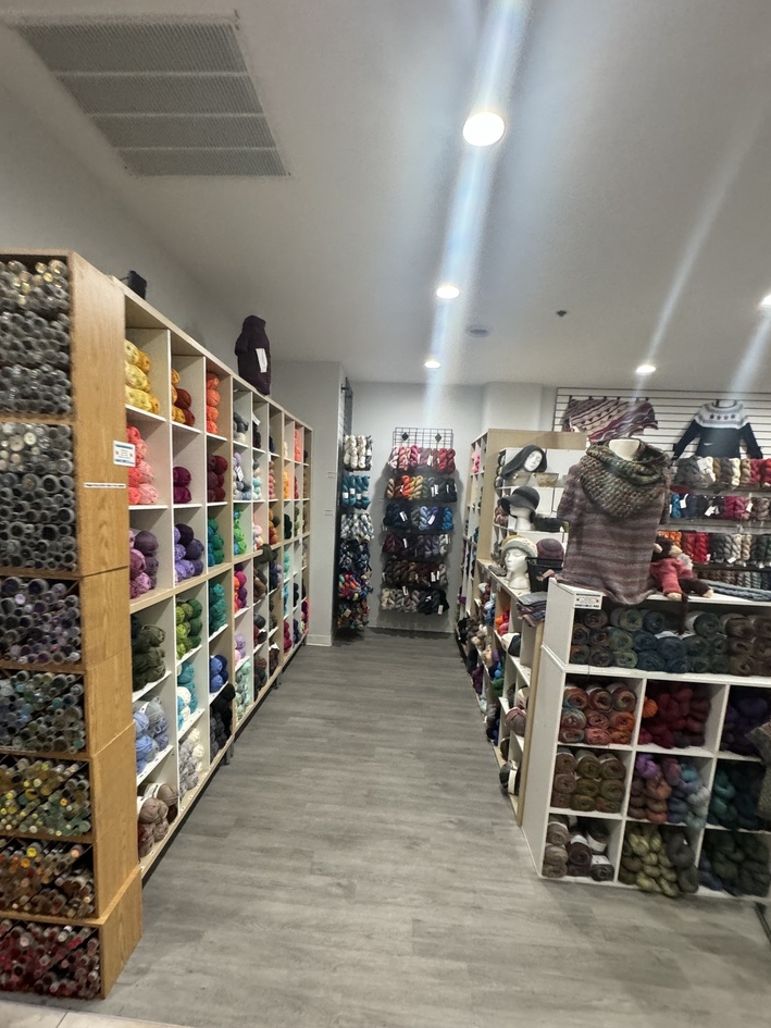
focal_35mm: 16
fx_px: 475
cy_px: 566
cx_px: 364
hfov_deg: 78.1
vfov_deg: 94.2
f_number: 2.2
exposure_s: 1/60
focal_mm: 2.22
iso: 320
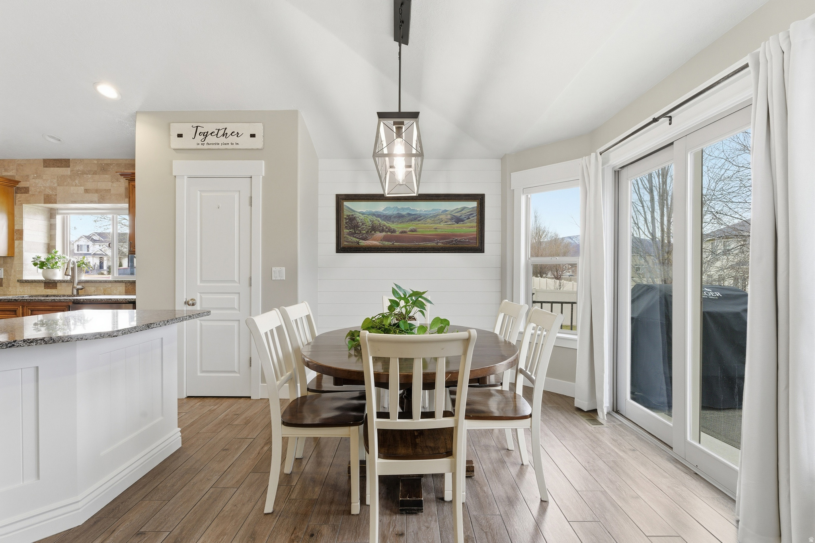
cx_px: 408
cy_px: 272
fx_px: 362
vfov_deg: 73.7
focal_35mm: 16
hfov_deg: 96.8
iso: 250
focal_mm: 16
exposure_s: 1/320
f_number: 9
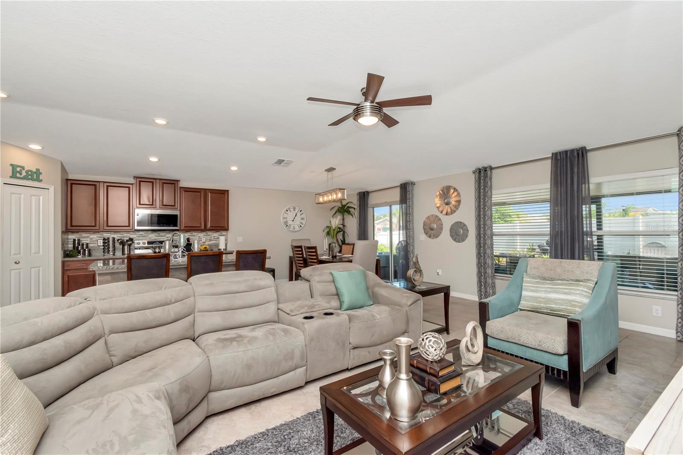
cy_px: 228
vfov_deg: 77.3
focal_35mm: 15
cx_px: 342
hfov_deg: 100.4
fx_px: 285
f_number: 10
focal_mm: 10
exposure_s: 1/200
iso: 500
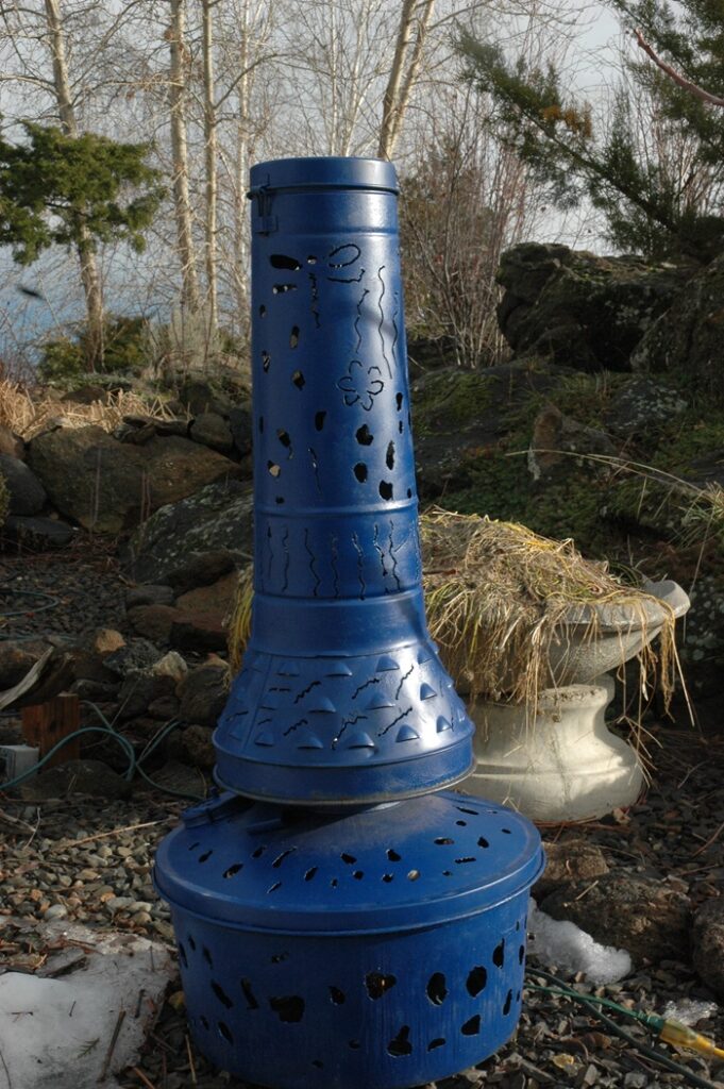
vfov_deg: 38.9
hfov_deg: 26.4
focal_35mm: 51
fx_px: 1541
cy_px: 544
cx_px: 362
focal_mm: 34
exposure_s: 1/320
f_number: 9
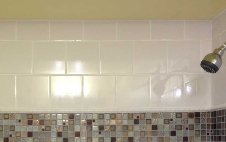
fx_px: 400
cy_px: 134
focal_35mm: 65
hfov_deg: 30.9
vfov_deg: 19.6
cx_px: 52
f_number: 2.4
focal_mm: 4.28
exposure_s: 1/24
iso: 50
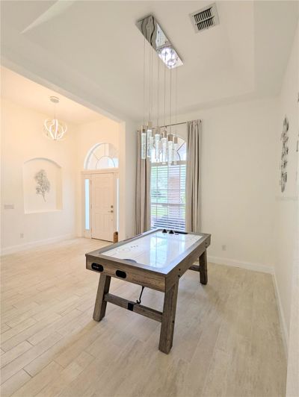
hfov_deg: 78.2
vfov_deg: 94.4
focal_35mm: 16
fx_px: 184
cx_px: 150
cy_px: 198
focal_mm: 2.35
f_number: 2.2
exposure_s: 1/147
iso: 57
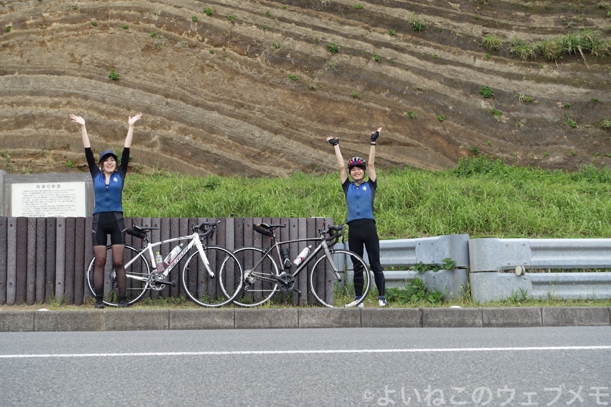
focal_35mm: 46
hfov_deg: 42.8
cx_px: 306
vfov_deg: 29.2
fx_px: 780
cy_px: 204
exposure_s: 1/320
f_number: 4
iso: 125
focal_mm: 16.84
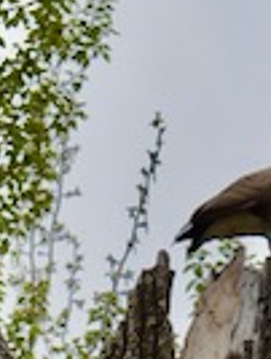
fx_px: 5713
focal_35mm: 549
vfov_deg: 3.6
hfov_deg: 2.7
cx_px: 121
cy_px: 565
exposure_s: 1/1600
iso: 400
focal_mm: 80
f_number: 6.3
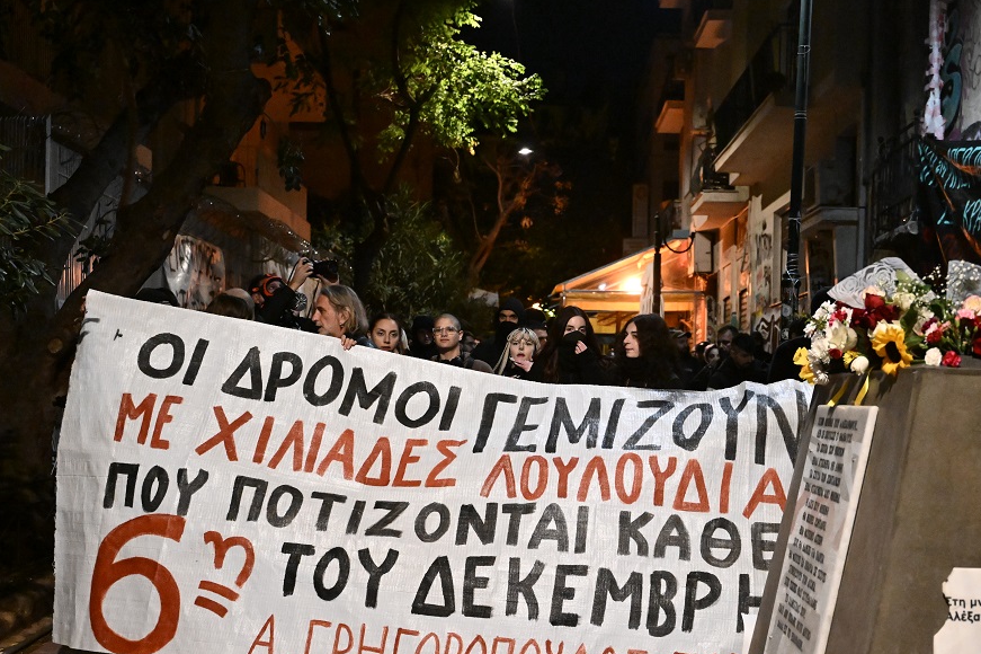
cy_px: 412
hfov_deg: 38.7
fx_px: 1389
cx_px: 595
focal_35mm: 51
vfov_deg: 26.4
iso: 12800
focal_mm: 37
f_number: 3.5
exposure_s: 1/250
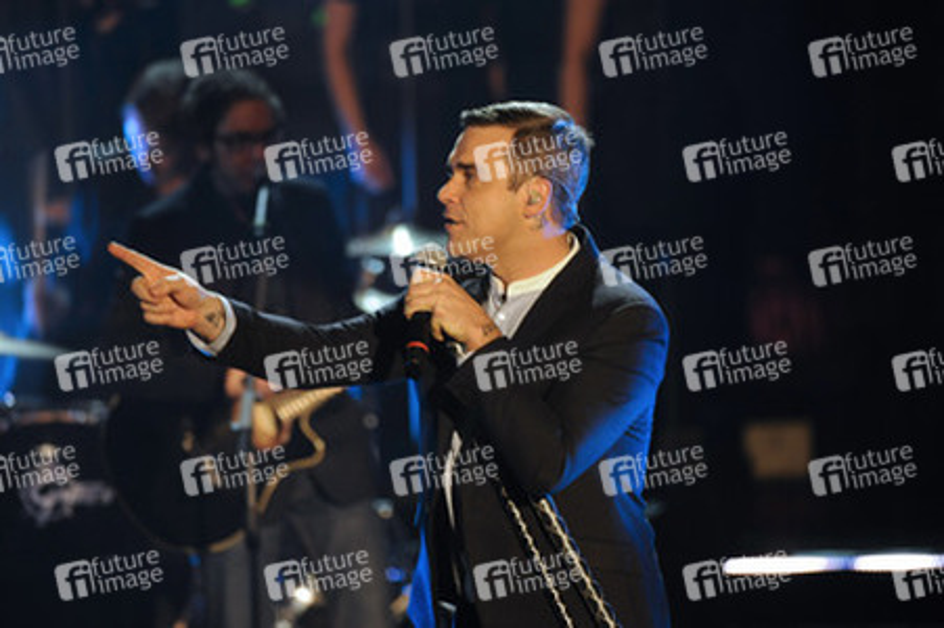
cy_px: 314
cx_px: 472
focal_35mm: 360
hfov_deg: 5.7
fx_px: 9433
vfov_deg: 3.8
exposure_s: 1/100
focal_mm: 360
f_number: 5
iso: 2000
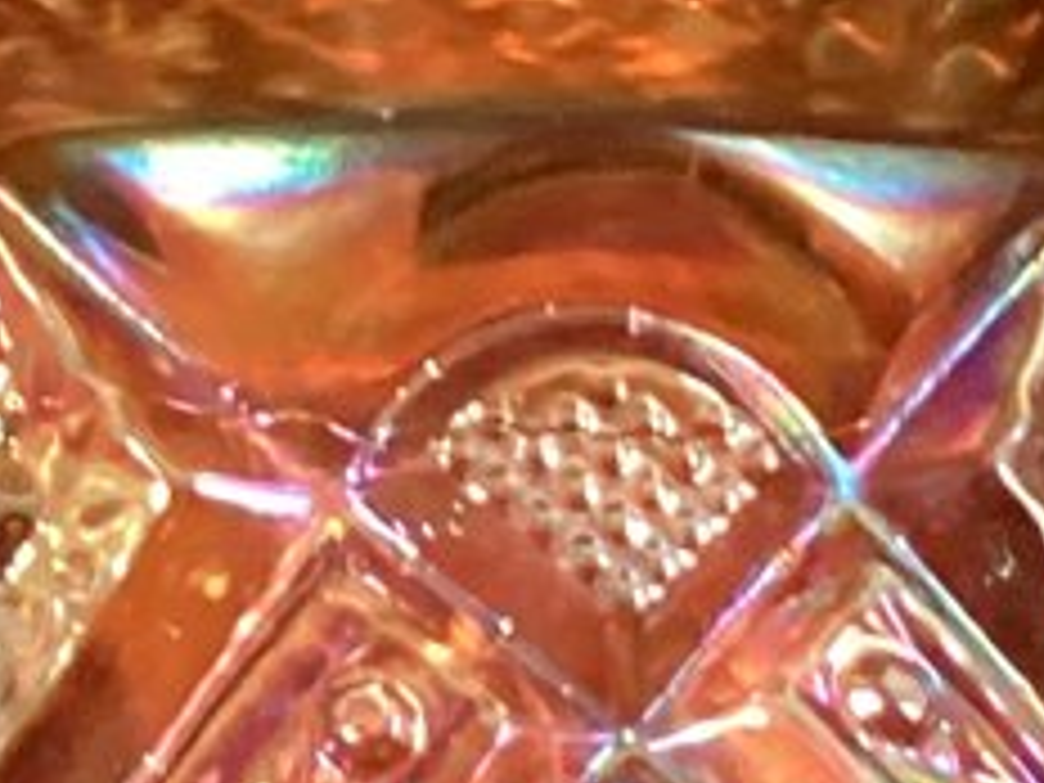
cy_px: 1901
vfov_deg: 6.9
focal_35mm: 202
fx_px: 6092
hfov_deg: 9.1
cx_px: 2203
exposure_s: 1/33
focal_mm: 3.3
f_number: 2.4
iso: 320
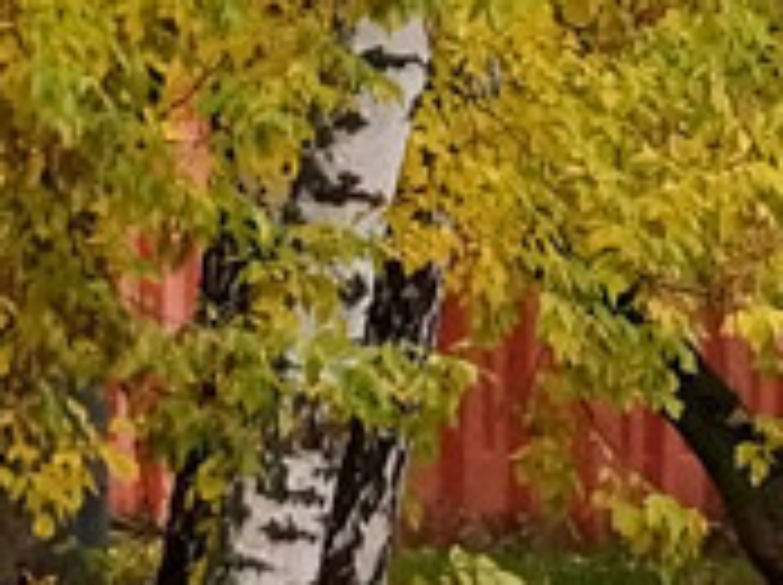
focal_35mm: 996
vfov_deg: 1.5
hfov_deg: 2.0
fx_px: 22498
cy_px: -112
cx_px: 1539
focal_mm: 100
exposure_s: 1/500
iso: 800
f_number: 5.6
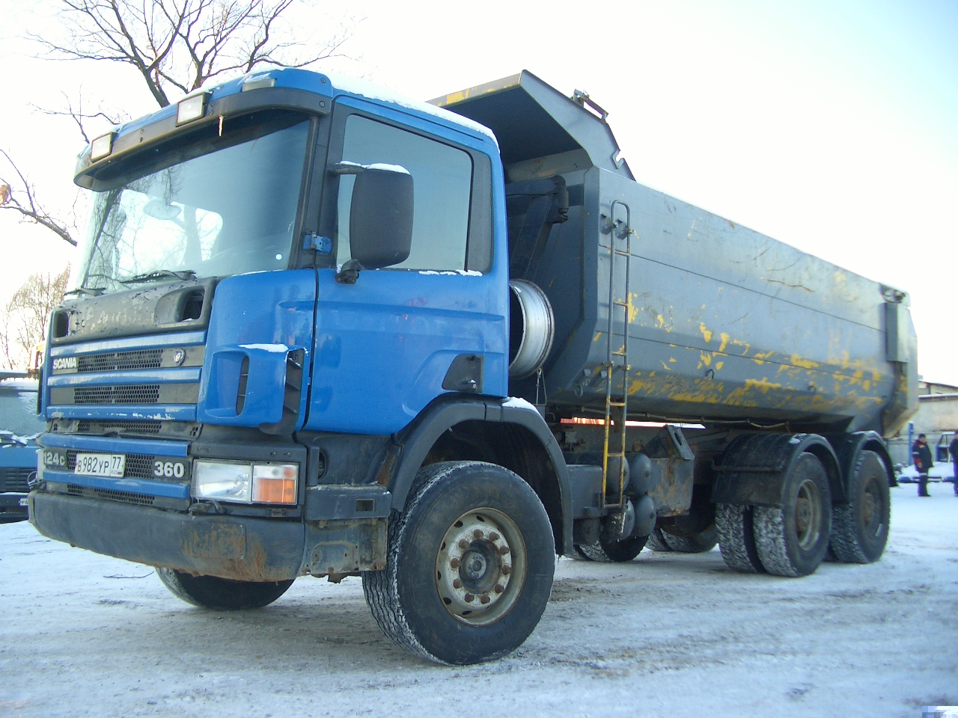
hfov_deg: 52.6
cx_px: 479
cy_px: 359
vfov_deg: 40.7
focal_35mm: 35
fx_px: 969
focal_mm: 5.8
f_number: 2.6
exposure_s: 1/80
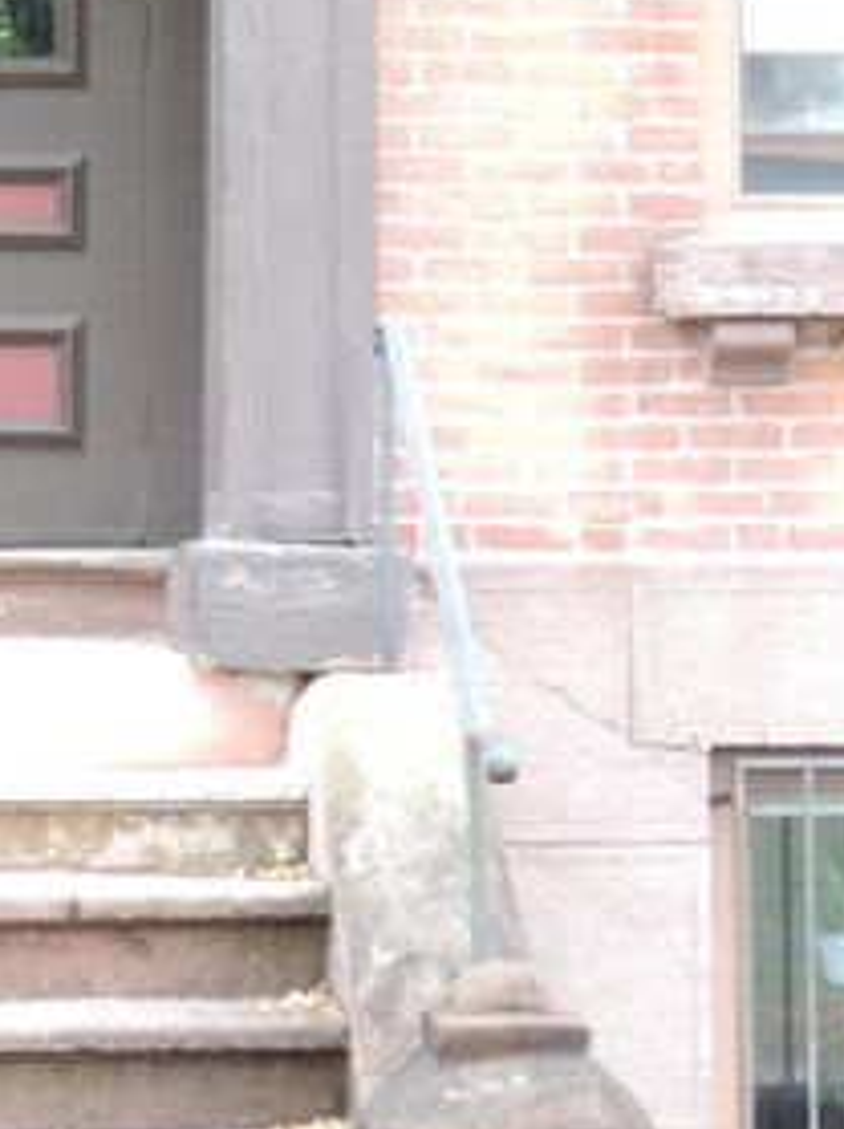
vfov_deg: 14.7
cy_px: -6
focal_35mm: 132
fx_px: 4298
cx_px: 89
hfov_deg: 11.1
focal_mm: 9.8
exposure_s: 1/50
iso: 400
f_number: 3.7
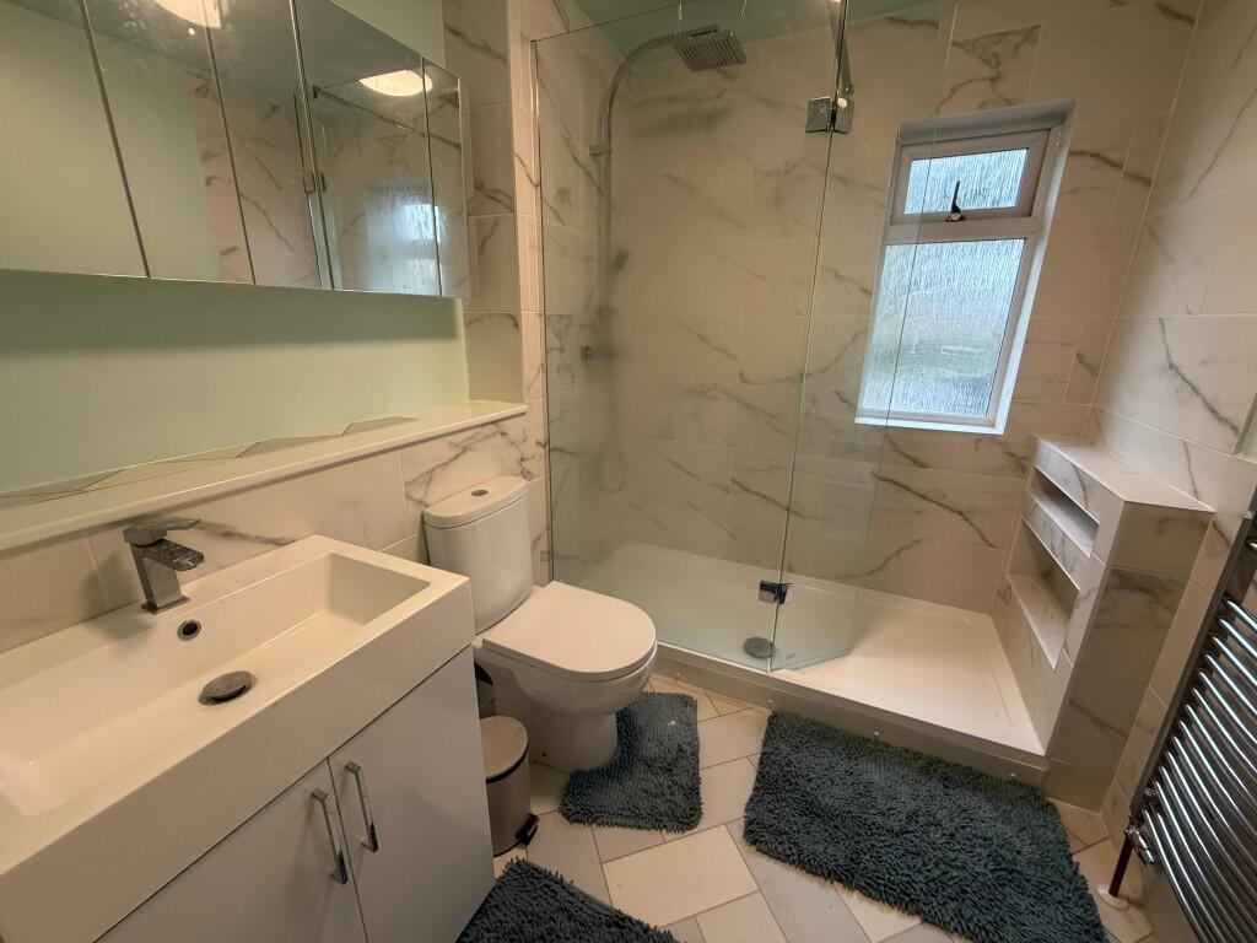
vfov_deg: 85.7
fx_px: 508
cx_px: 628
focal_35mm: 14
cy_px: 472
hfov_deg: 102.1
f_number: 2.2
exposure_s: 1/100
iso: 320
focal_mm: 2.22
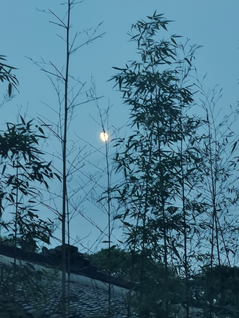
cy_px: 159
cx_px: 120
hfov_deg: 14.5
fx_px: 939
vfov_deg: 19.3
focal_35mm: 102
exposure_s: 1/50
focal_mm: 7.48
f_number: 2.4
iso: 125
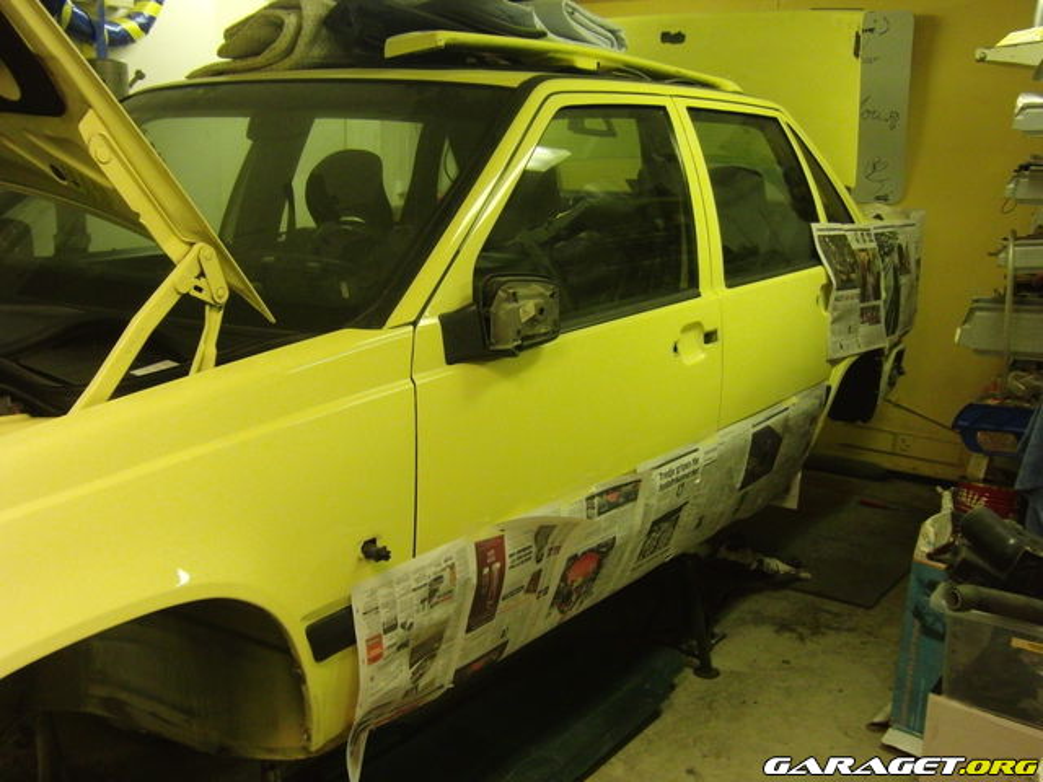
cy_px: 391
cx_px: 522
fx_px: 1055
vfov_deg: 40.7
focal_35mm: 35
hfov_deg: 52.6
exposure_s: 1/60
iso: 640
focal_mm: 6.1
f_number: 3.6
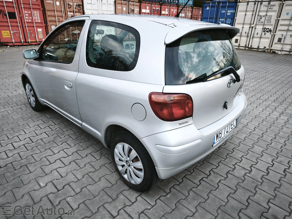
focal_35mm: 23
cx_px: 146
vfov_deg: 58.9
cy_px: 110
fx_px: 194
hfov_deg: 73.9
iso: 320
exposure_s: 1/99.9
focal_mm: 6.45
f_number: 1.62
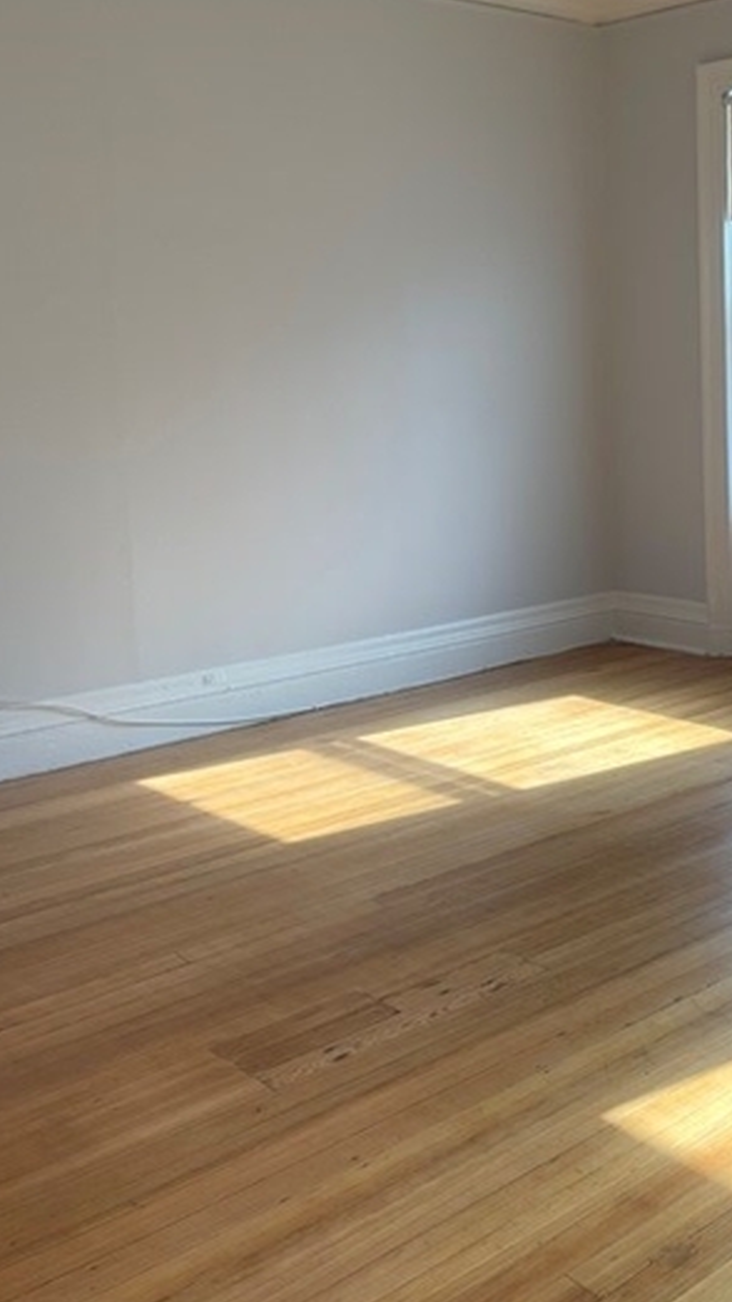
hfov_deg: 28.4
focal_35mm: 40
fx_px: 1381
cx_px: 682
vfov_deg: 50.2
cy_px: 520
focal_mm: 5.1
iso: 32
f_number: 1.6
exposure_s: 1/189
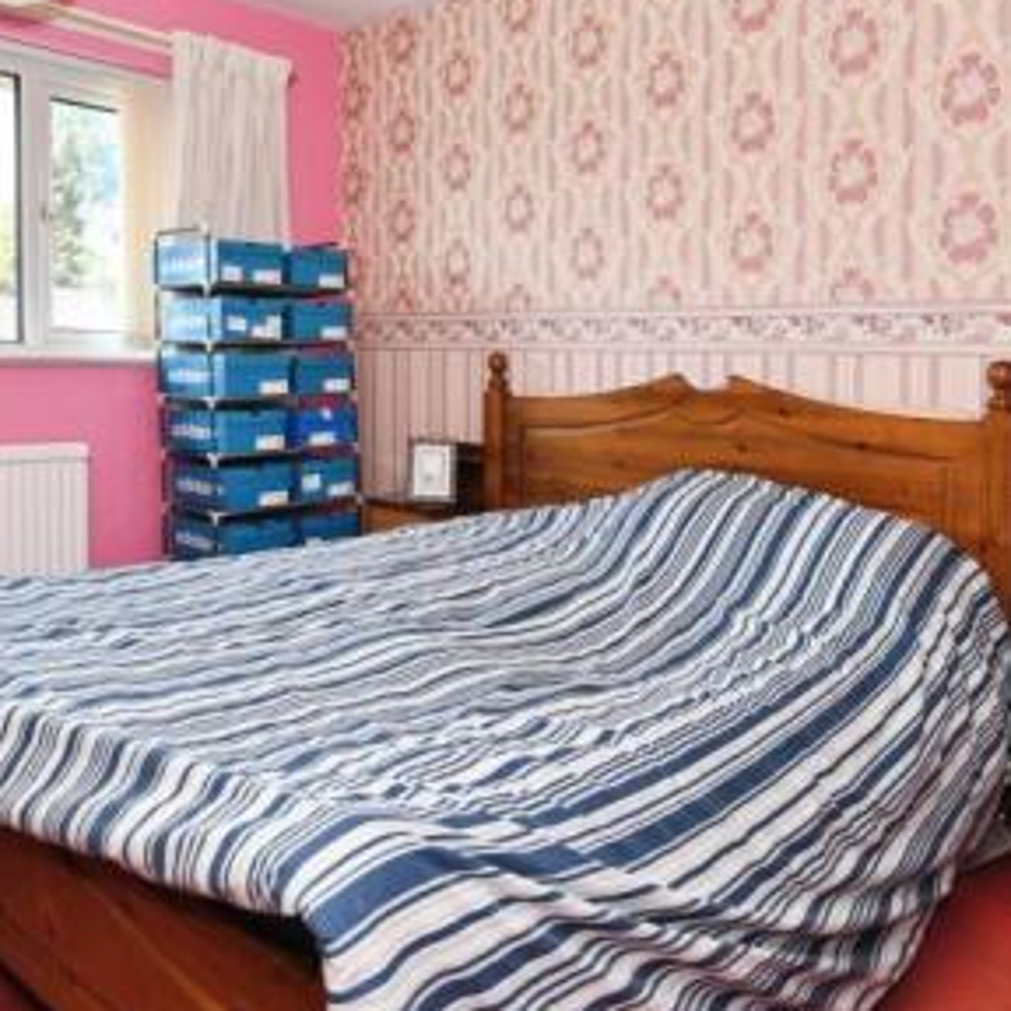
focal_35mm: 29
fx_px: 958
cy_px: 405
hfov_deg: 55.0
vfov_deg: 55.2
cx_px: 384
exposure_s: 1/60
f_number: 8
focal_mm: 10
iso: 400
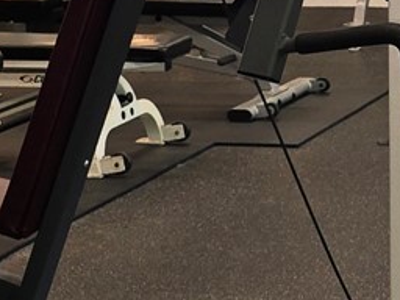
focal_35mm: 144
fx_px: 1664
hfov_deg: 12.6
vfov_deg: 10.1
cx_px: 711
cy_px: -86
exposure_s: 1/40
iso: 100
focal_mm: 6.3
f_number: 1.7
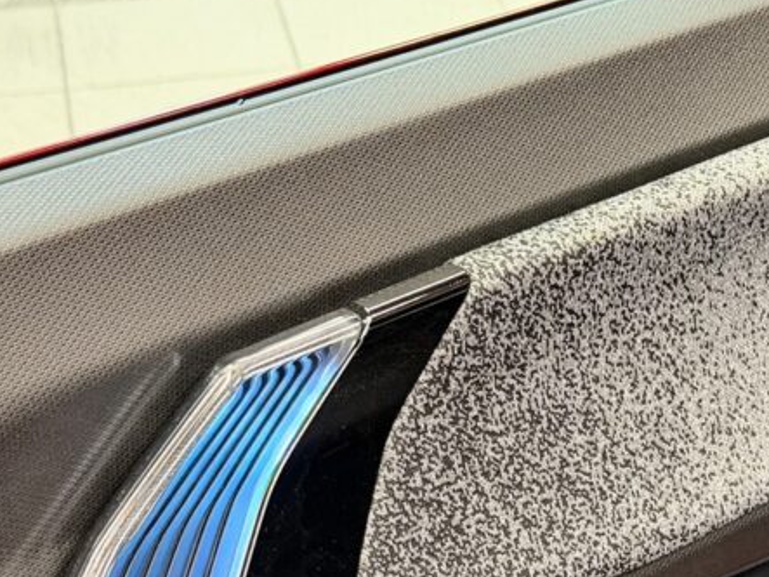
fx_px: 2465
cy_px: 613
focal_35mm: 111
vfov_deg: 13.1
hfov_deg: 17.6
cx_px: 628
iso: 320
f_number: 1.78
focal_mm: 6.76
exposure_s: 1/33
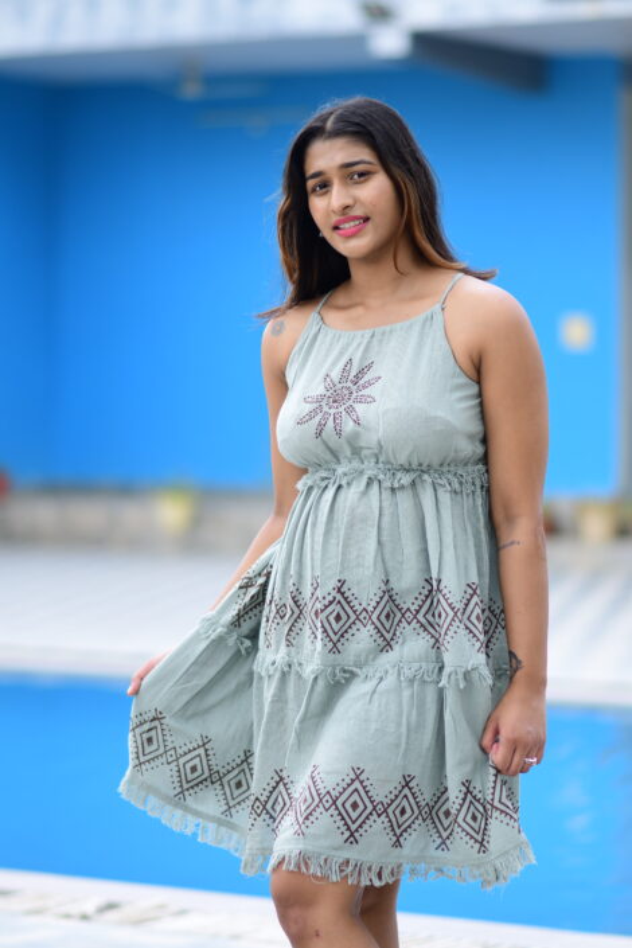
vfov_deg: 16.1
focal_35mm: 127
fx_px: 3344
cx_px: 316
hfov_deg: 10.8
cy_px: 474
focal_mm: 85
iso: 160
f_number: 1.8
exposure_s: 1/2000
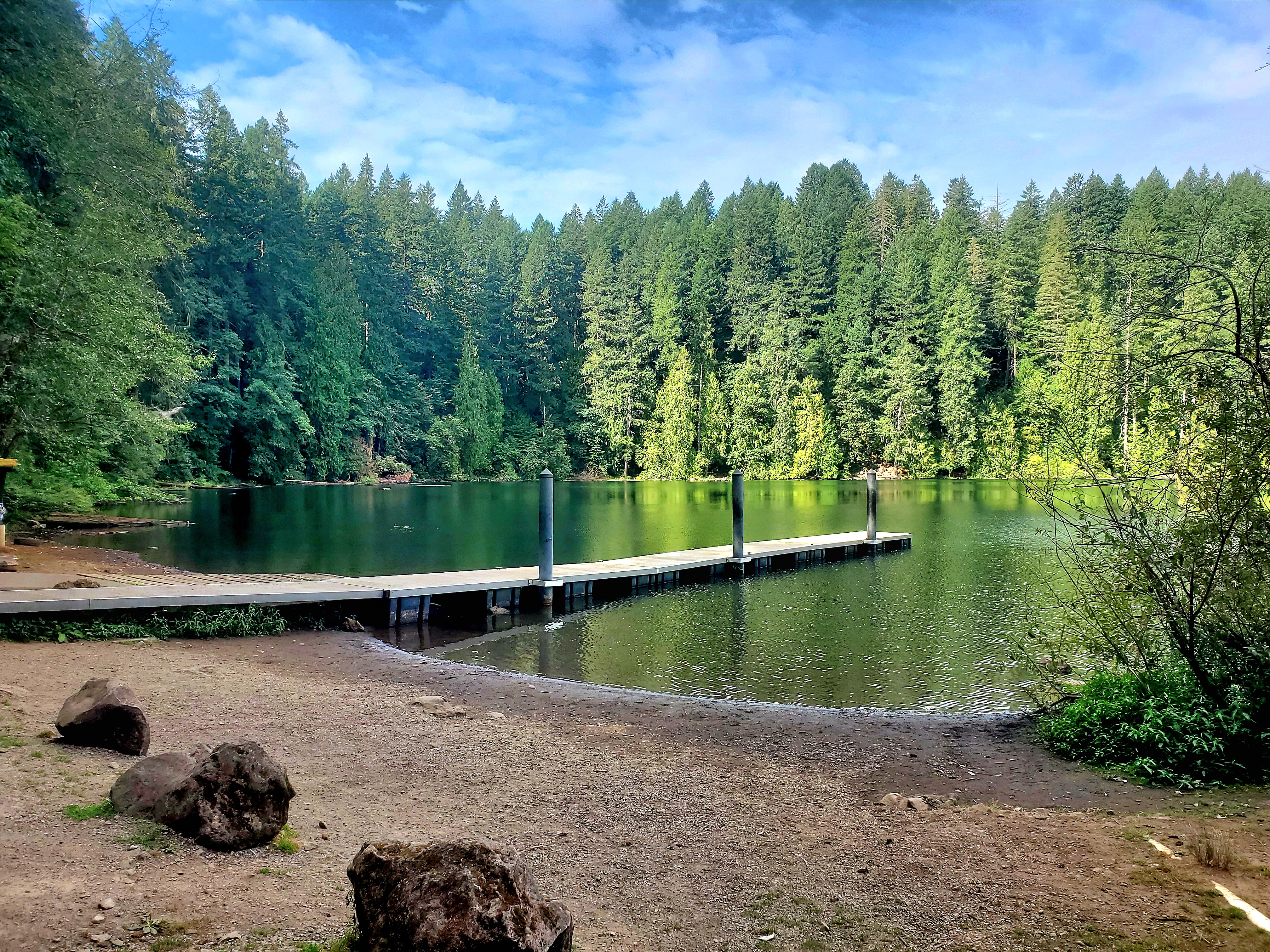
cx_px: 635
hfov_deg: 67.3
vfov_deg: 53.1
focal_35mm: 26
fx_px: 954
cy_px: 476
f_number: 2.4
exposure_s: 1/667
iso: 50
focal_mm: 4.3
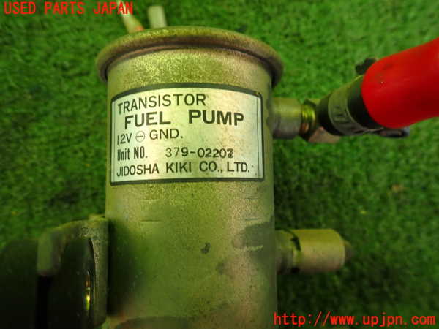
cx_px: 220
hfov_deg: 69.4
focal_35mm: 25
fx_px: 317
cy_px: 164
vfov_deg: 54.9
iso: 125
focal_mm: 4.5
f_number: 2
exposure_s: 1/60
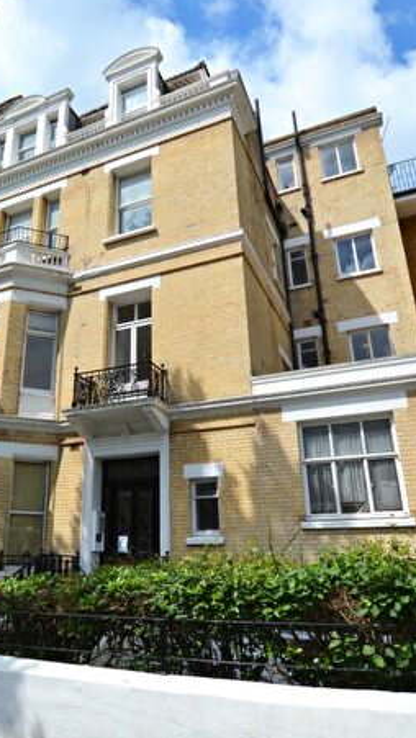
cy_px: 359
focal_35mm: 27
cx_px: 131
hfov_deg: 42.5
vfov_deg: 70.2
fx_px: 525
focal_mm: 11
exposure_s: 1/1250
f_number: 4
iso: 100
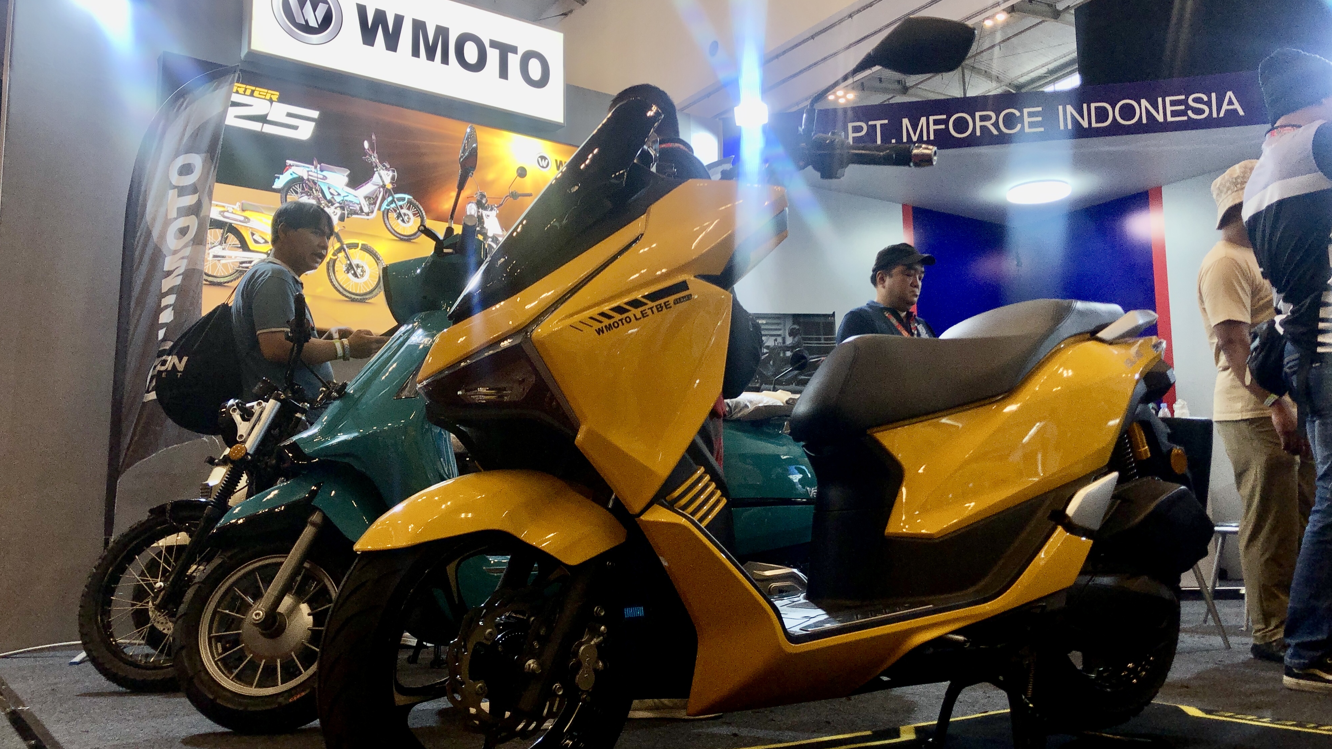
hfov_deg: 62.6
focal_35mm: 31
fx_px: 1095
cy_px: 415
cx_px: 669
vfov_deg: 37.7
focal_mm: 4
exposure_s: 1/100
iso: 25
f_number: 1.8
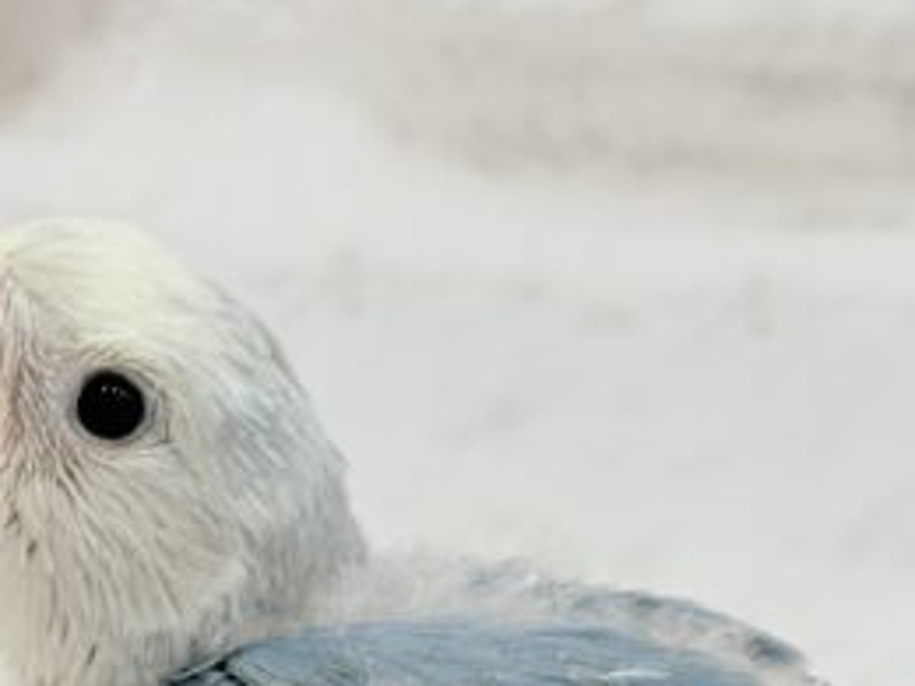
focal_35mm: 128
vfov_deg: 11.4
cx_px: 355
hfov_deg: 15.4
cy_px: 777
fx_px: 3383
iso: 40
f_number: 1.6
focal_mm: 5.96
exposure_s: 1/50
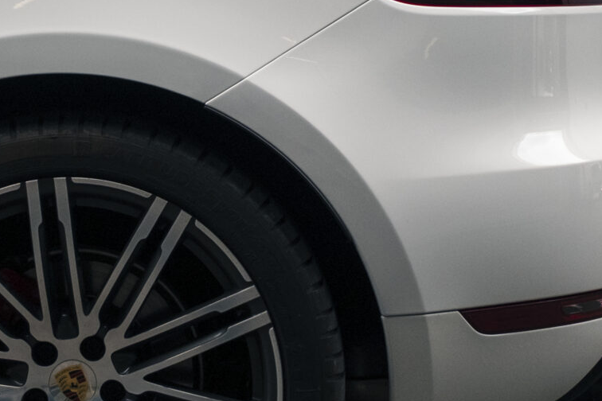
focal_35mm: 132
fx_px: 2207
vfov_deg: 10.4
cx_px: 198
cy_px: 102
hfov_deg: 15.5
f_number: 4
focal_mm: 26
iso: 500
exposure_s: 1/320
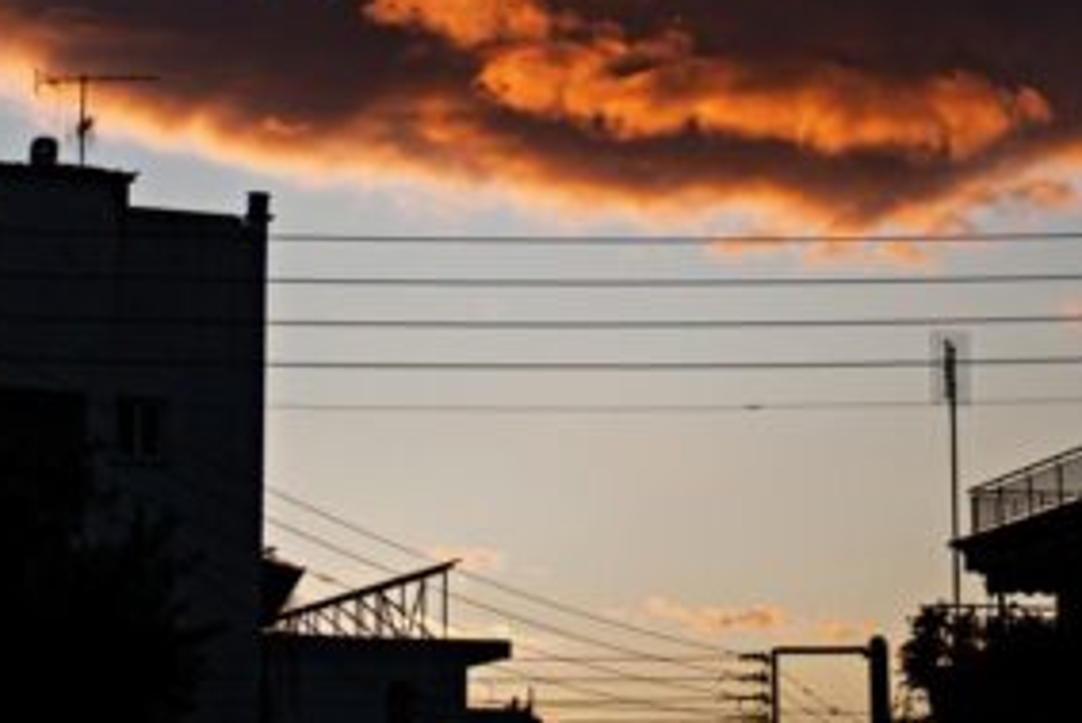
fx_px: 3428
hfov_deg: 17.9
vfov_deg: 11.9
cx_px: 558
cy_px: 11
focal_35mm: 114
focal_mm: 28
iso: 160
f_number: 2.8
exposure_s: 1/640
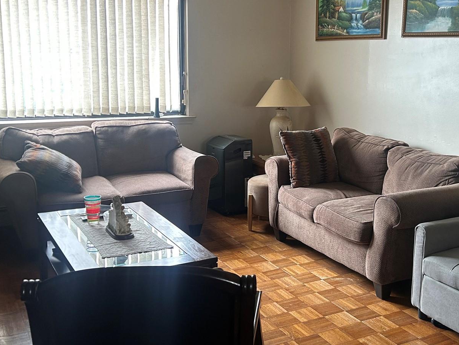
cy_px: 150
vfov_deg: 32.8
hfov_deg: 42.7
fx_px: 584
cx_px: 277
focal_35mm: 44
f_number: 1.5
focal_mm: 5.7
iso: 125
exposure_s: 1/75
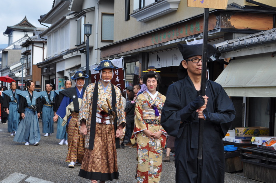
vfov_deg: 16.5
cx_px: 138
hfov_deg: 24.7
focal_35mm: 82
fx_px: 632
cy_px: 92
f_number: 8
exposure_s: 1/160
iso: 200
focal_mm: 55
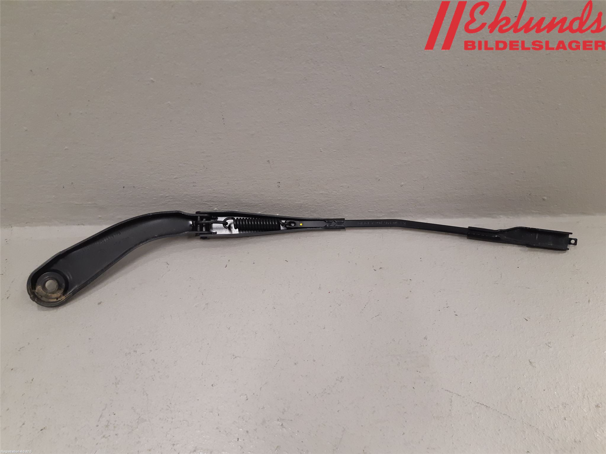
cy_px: 227
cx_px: 303
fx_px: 455
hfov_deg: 67.3
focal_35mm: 26
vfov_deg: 53.1
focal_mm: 3.93
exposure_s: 1/50
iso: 160
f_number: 1.7
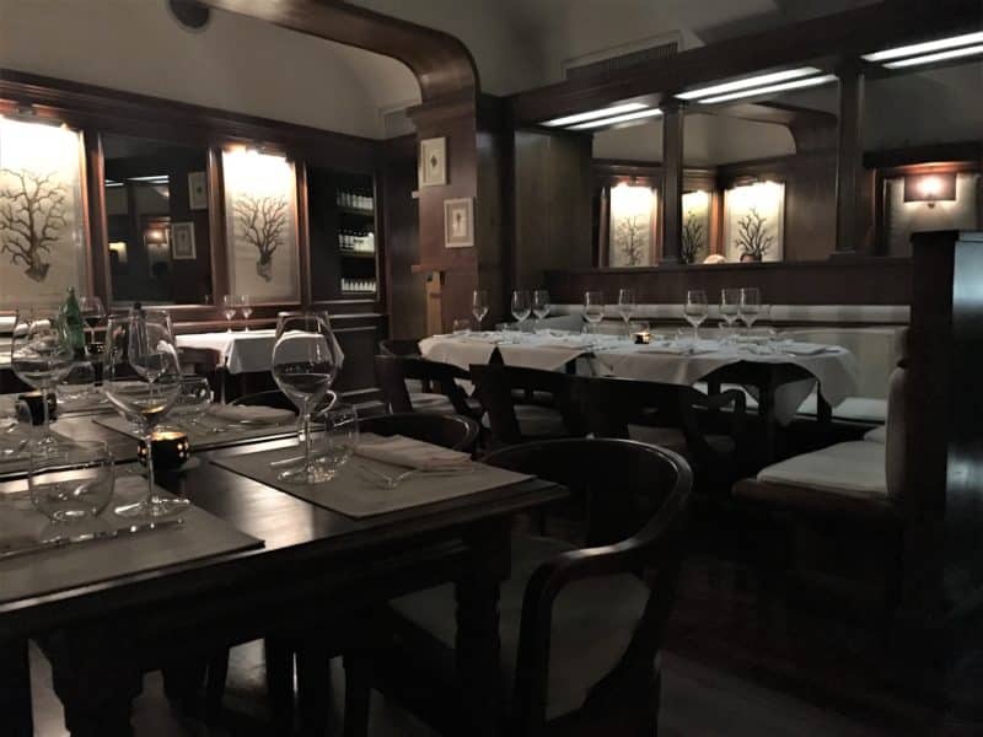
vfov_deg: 48.2
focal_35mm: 29
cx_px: 492
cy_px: 368
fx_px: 824
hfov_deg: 61.7
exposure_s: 1/17
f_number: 2.2
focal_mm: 4.15
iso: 400
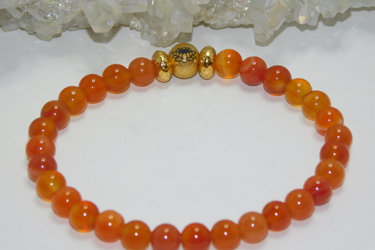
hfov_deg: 8.5
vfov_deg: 5.7
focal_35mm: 242
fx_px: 2521
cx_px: 188
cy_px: 122
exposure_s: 1/60
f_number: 5.6
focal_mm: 41.3
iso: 200
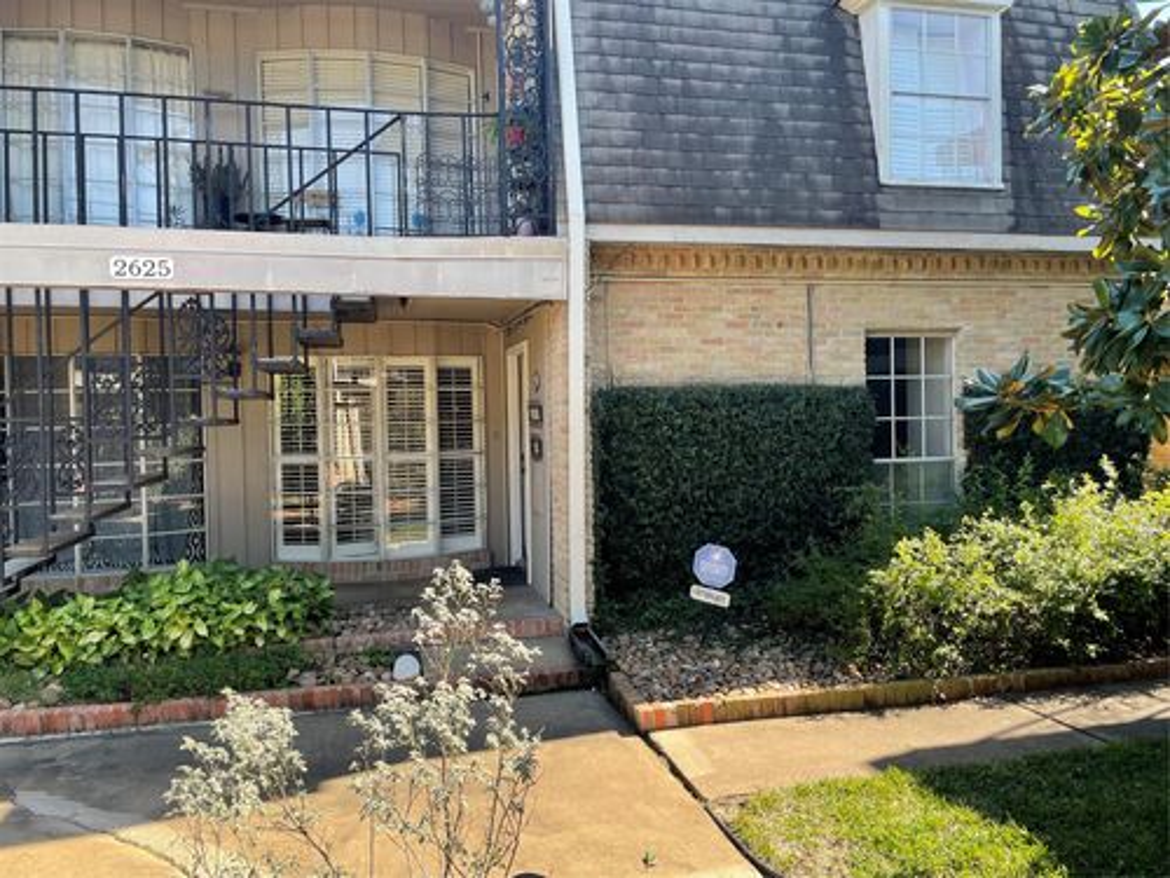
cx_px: 585
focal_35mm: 26
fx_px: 879
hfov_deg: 67.3
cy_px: 439
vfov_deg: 53.1
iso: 32
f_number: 1.6
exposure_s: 1/413
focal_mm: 4.2
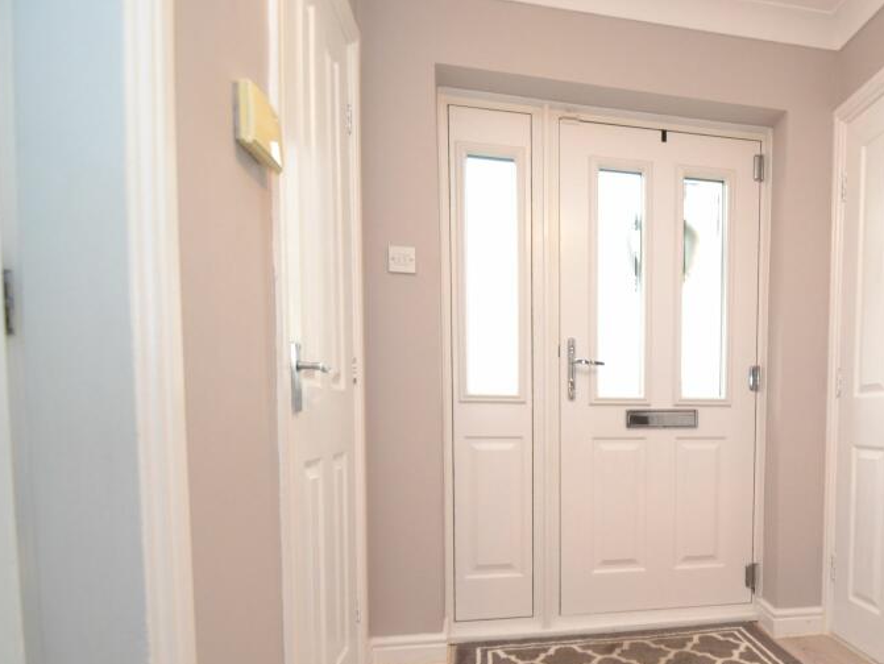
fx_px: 562
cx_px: 636
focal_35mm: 22
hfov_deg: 72.3
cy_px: 449
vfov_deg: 59.6
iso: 1600
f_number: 3.5
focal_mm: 10
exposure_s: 1/60
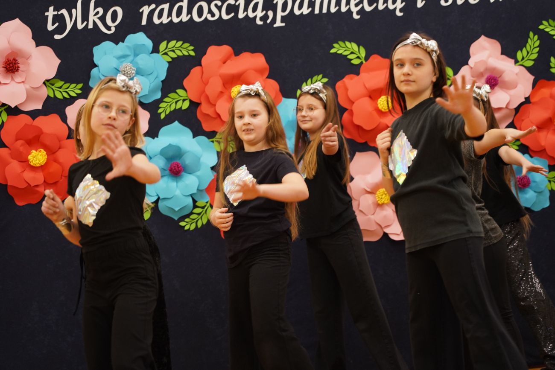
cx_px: 278
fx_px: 1619
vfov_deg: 13.0
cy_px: 185
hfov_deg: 19.5
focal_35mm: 105
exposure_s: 1/125
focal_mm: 105
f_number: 4
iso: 1600
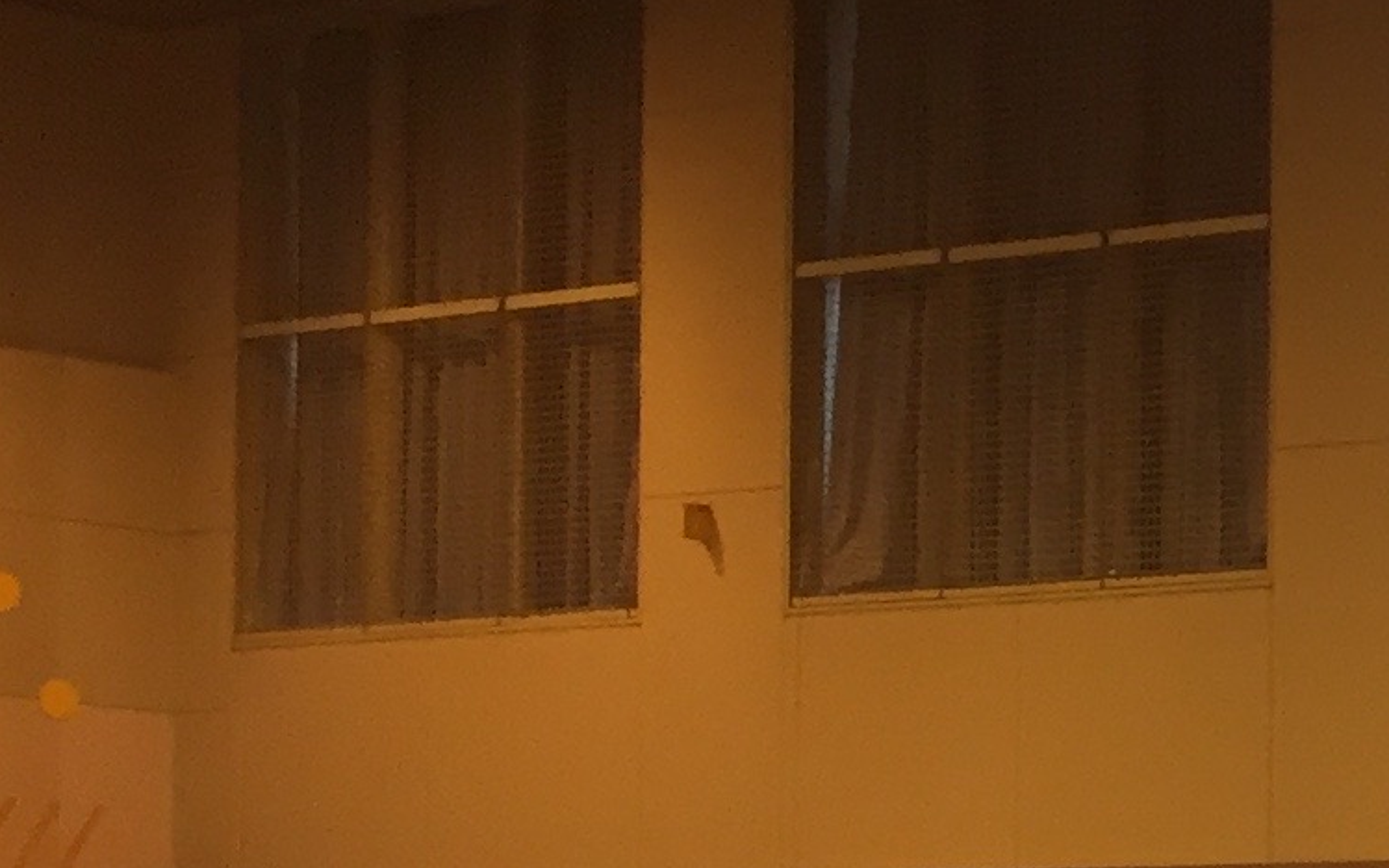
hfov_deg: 13.1
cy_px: 1391
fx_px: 5072
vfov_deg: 9.4
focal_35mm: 134
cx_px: 2934
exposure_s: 1/33
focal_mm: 4.15
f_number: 2.2
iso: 40
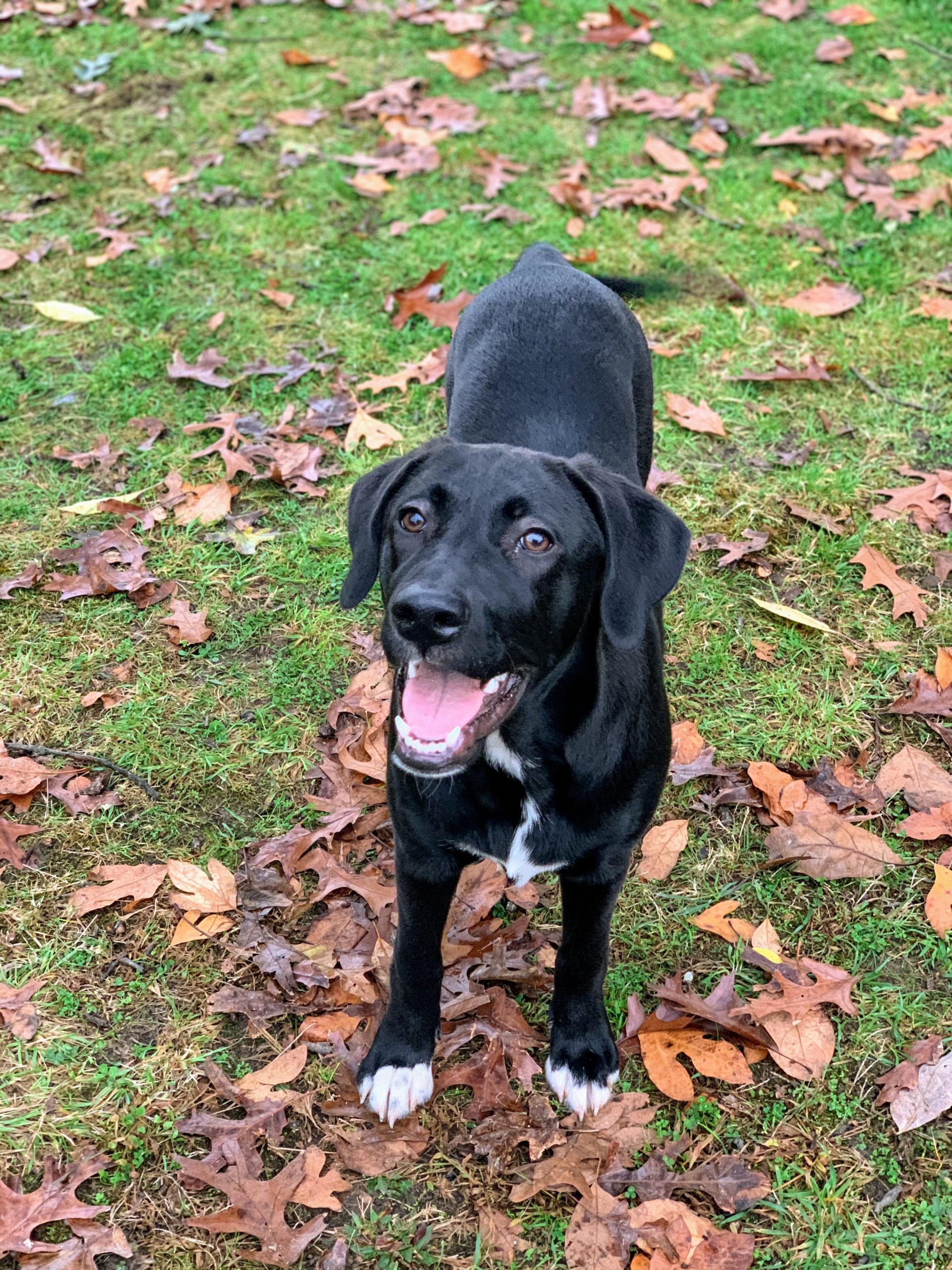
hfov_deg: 28.0
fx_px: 1907
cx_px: 476
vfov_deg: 36.8
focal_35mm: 52
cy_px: 635
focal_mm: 6
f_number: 2.4
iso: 250
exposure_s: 1/60
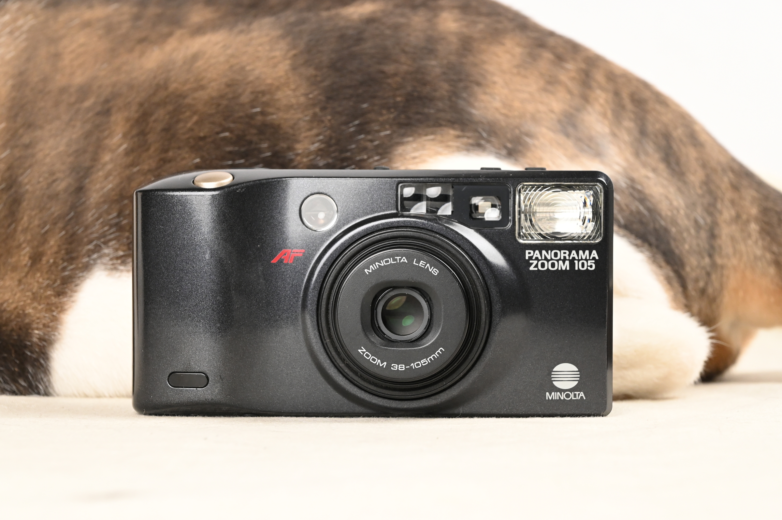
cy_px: 260
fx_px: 2605
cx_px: 391
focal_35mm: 120
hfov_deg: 17.1
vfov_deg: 11.4
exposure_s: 1/100
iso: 3200
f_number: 14
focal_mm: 120
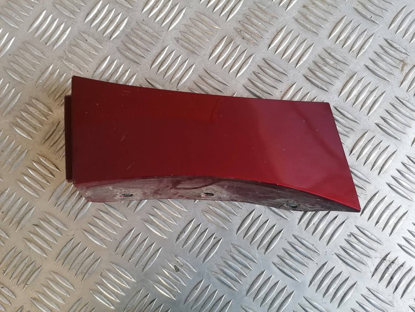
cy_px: 156
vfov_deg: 51.4
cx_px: 208
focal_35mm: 27
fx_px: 324
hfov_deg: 65.3
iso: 100
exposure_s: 1/50
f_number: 1.8
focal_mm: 4.75
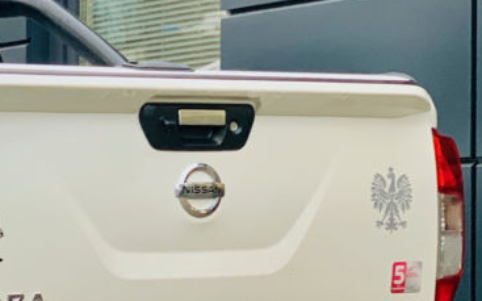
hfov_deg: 13.0
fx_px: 2022
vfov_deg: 8.5
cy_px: 289
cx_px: -185
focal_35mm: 154
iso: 125
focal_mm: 6
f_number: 2.4
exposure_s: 1/108
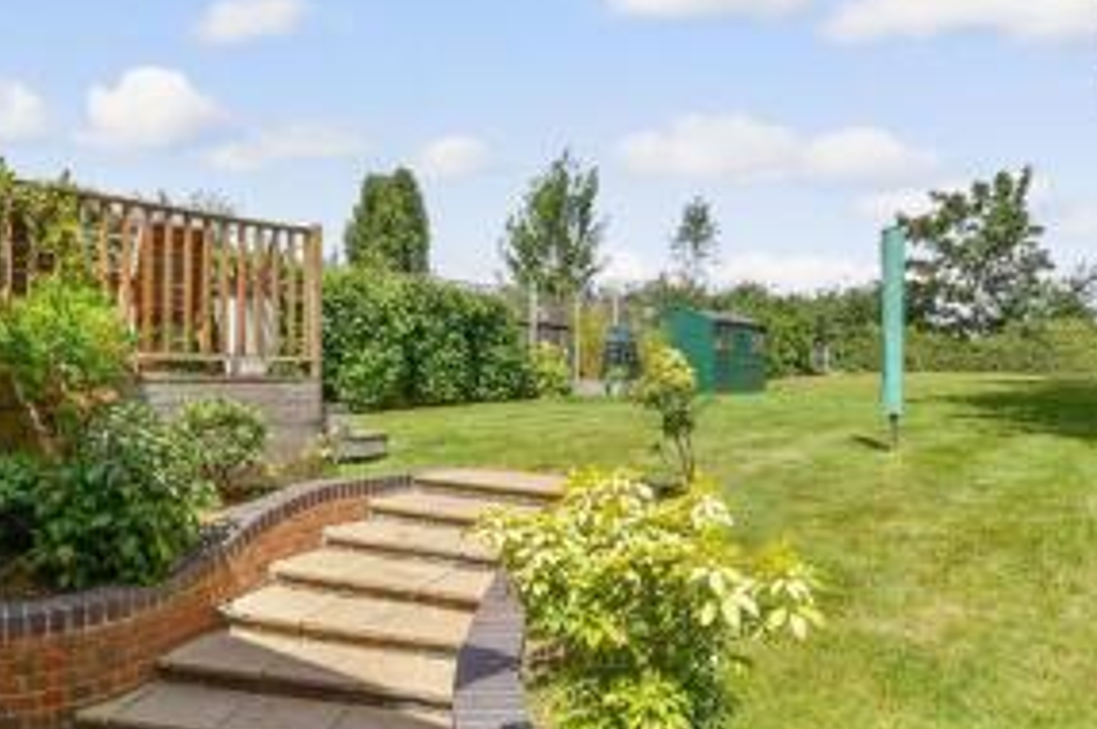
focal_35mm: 25
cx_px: 437
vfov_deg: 51.1
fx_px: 761
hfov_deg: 70.8
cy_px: 397
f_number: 8
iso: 320
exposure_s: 1/1000
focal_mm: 10
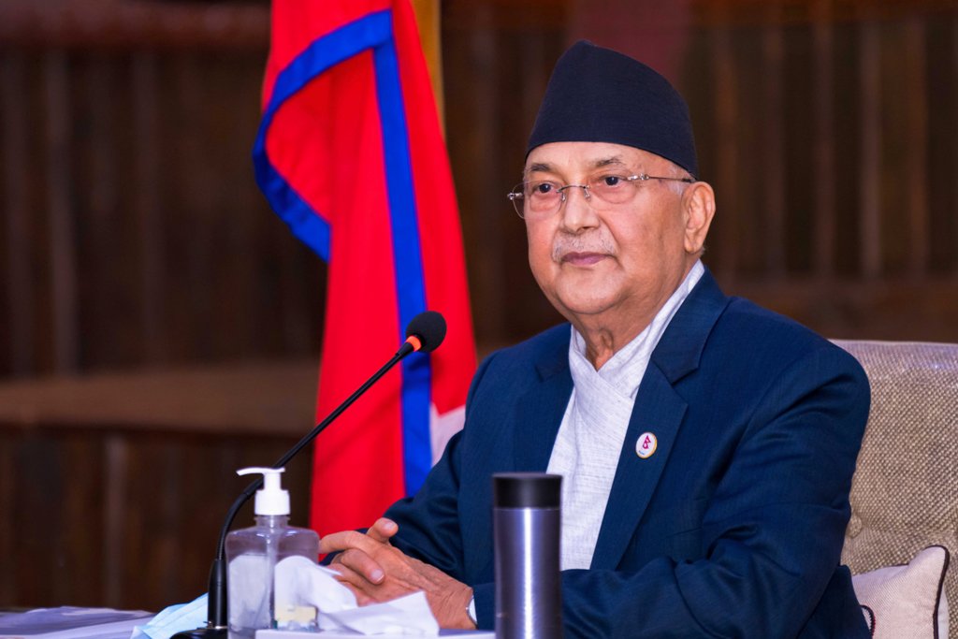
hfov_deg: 10.3
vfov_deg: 6.9
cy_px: 320
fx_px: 5323
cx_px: 479
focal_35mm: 200
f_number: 2.8
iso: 500
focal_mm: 200
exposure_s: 1/160
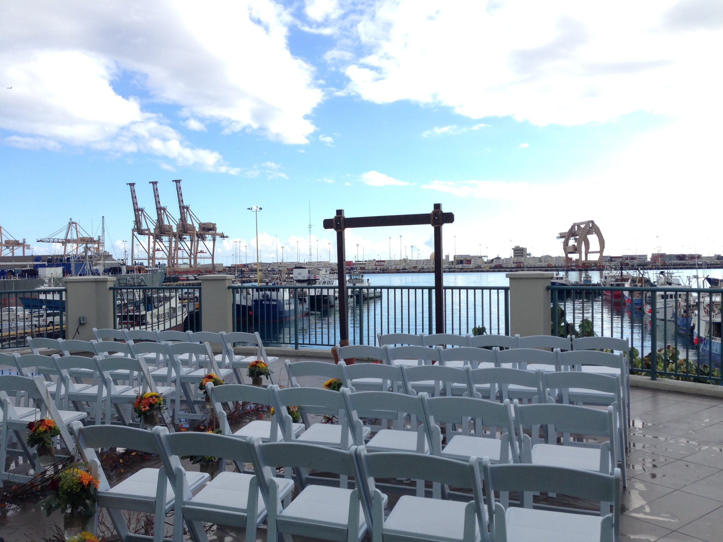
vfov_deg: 42.9
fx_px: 689
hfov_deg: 55.4
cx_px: 362
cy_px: 271
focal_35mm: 33
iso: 50
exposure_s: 1/809
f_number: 2.4
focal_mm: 4.12
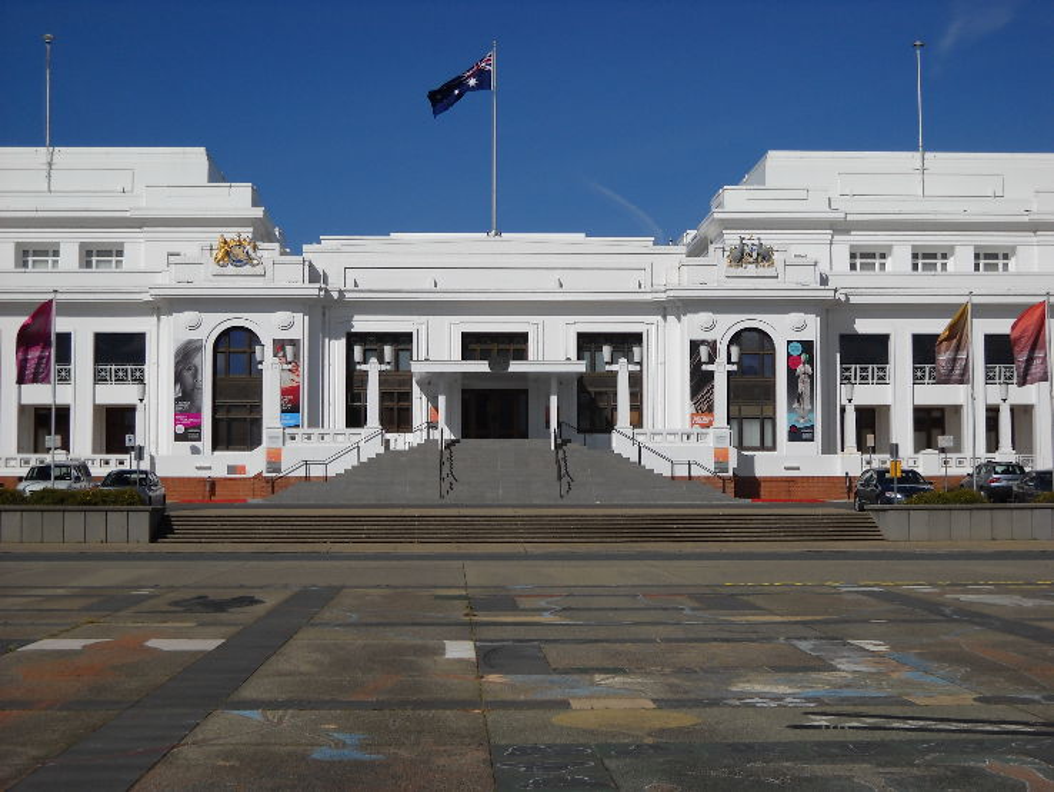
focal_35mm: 65
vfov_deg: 22.6
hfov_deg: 29.8
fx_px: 1980
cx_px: 527
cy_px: 396
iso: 64
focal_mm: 10.84
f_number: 7.1
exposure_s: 1/647
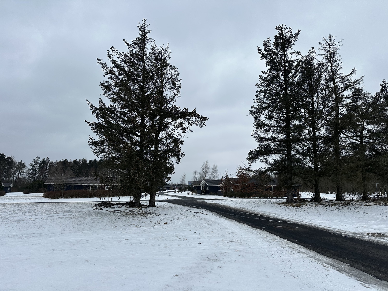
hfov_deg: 71.6
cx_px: 194
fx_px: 269
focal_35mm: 24
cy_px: 146
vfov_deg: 56.8
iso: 80
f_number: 1.78
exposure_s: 1/2809
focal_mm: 6.86
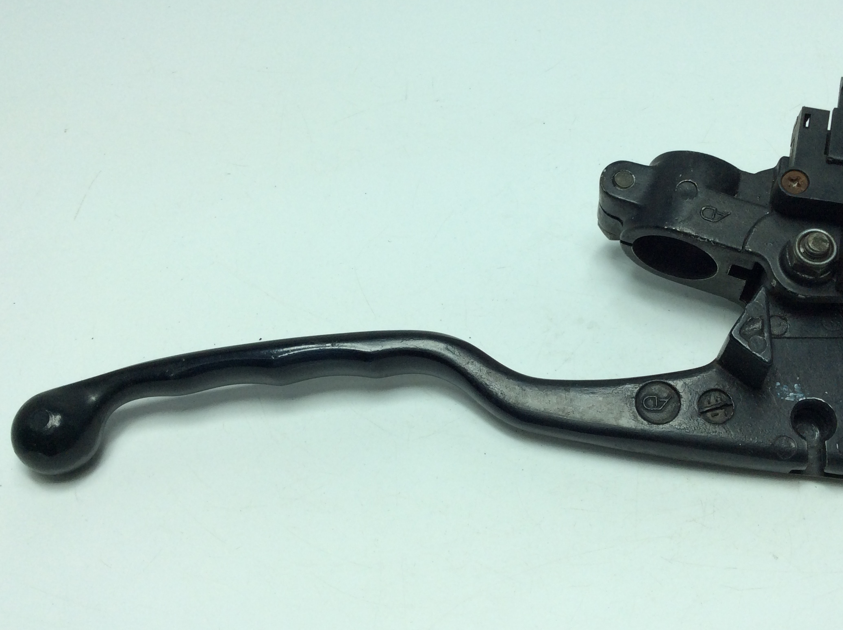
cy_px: 272
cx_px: 514
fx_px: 973
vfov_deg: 35.8
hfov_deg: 46.5
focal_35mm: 40
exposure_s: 1/555
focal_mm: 3.3
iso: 32
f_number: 2.4
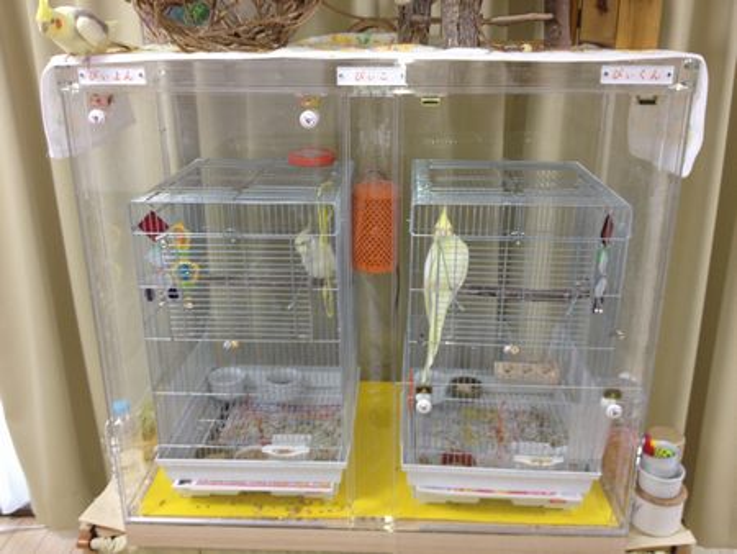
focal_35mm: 35
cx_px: 368
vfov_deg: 40.7
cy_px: 277
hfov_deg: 52.6
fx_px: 746
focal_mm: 4.28
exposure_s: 1/20
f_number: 2.4
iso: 80
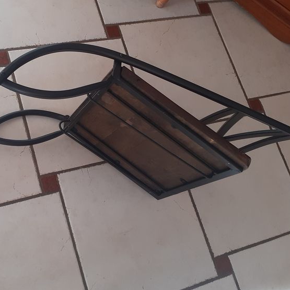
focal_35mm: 43
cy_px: 120
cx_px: 65
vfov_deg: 39.0
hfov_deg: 38.0
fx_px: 408
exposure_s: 1/50
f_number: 1.9
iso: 80
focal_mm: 3.6
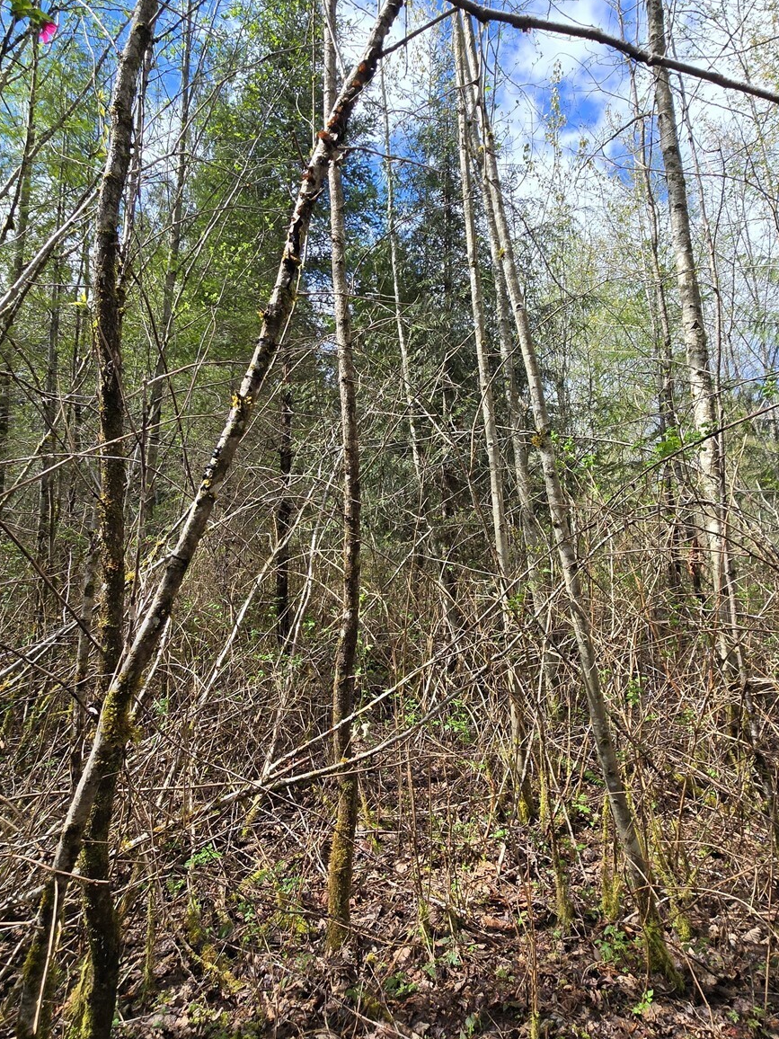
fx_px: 540
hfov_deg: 71.5
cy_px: 513
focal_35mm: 18
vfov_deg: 87.8
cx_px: 410
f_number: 2.2
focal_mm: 2.2
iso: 50
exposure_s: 1/1102
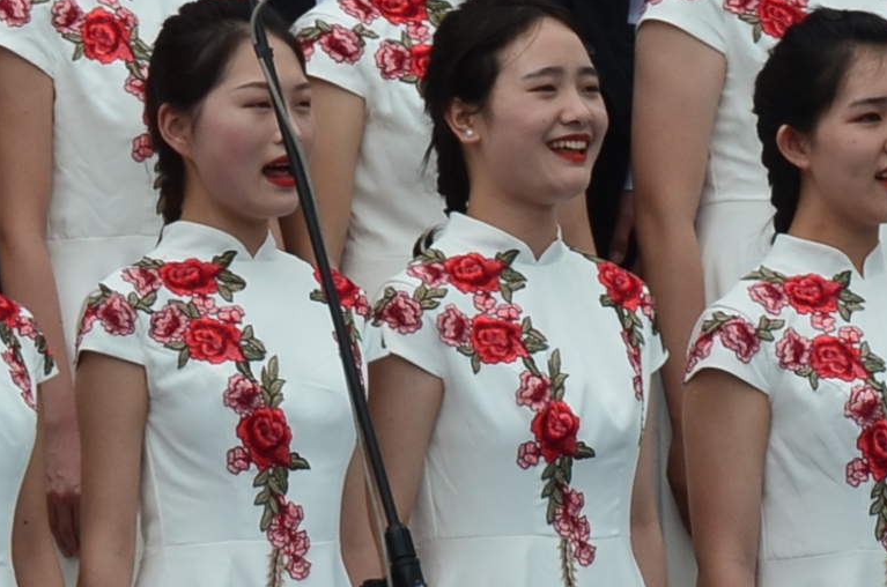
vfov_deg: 1.8
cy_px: -439
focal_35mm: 759
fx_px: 18672
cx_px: 524
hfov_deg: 2.7
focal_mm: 105
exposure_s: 1/250
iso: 200
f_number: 10
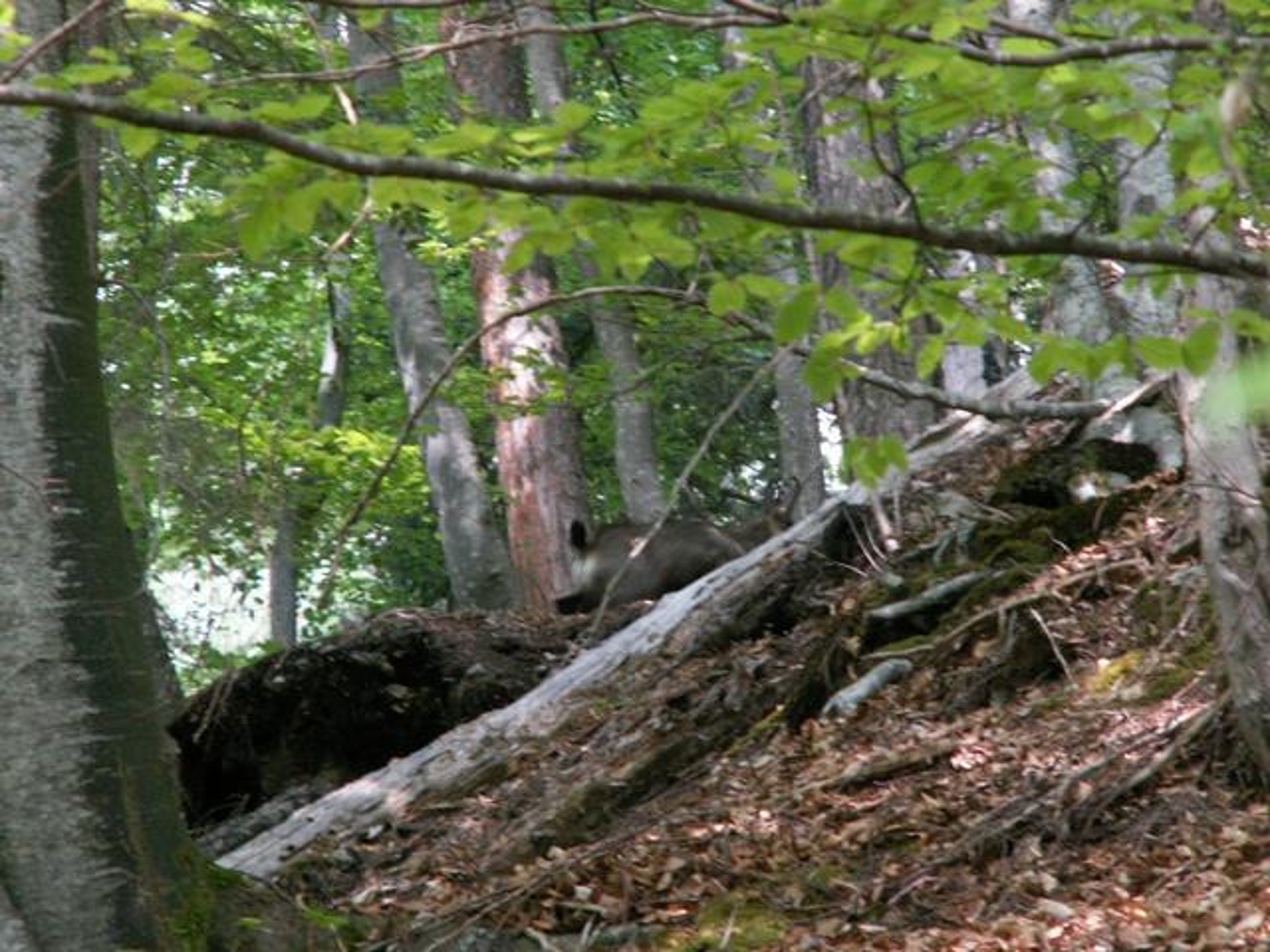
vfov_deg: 5.9
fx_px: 9209
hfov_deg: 7.9
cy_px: 476
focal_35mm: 251
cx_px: 635
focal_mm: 41.14
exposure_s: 1/50
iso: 160
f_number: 4
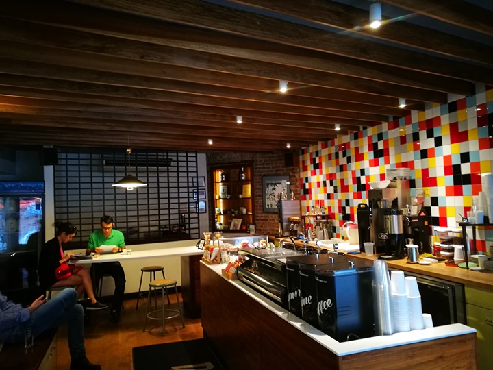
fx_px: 385
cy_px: 185
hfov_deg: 65.3
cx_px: 246
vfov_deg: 51.4
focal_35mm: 27
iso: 320
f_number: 2.2
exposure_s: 1/25
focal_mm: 4.5
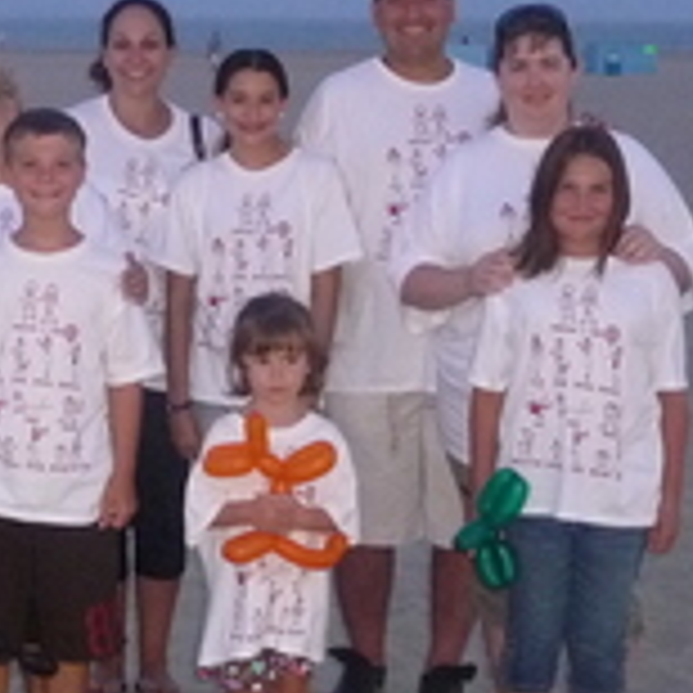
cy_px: 200
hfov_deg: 19.0
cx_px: 70
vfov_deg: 19.2
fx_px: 2038
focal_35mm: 90
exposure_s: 1/30
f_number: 3.3
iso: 400
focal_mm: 4.7
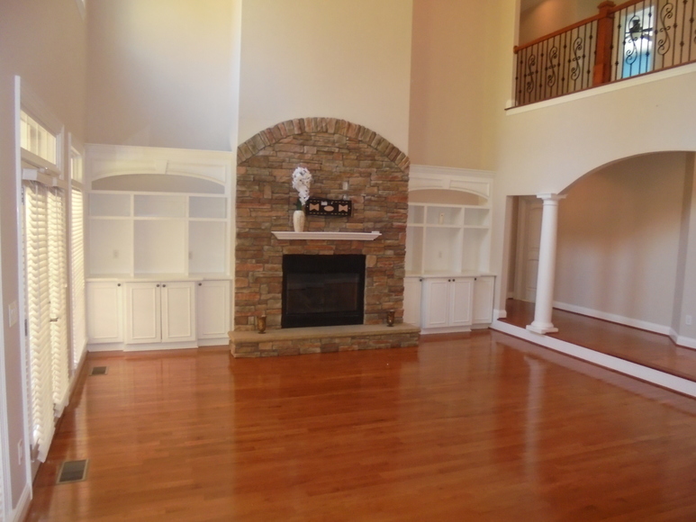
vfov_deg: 53.1
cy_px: 261
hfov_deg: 67.3
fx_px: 523
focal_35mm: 26
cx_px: 348
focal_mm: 4.6
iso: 400
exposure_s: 1/30
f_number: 3.5
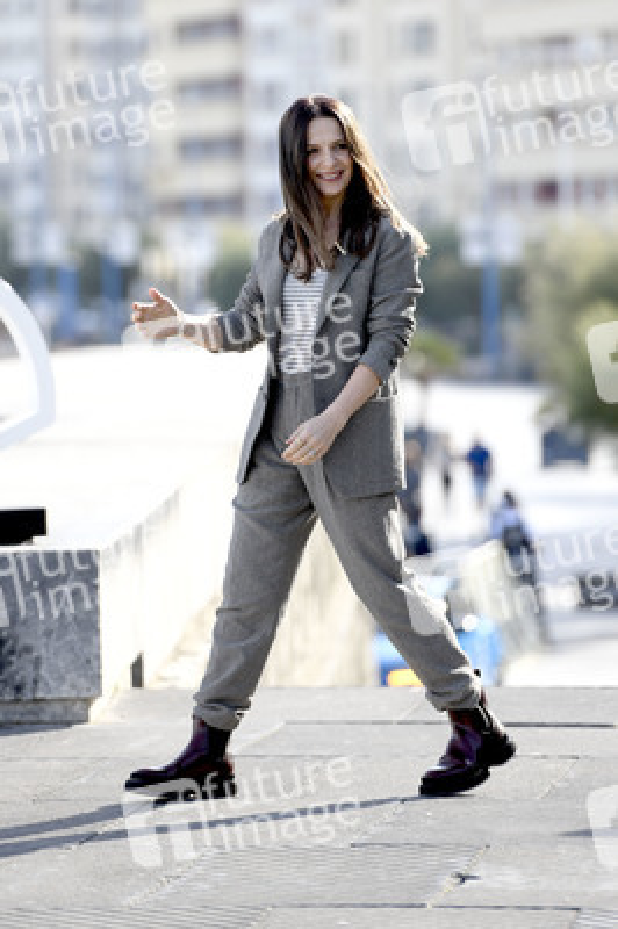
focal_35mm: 200
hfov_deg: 6.9
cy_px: 464
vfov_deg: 10.3
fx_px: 5159
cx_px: 309
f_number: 4
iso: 400
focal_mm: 200
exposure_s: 1/1600
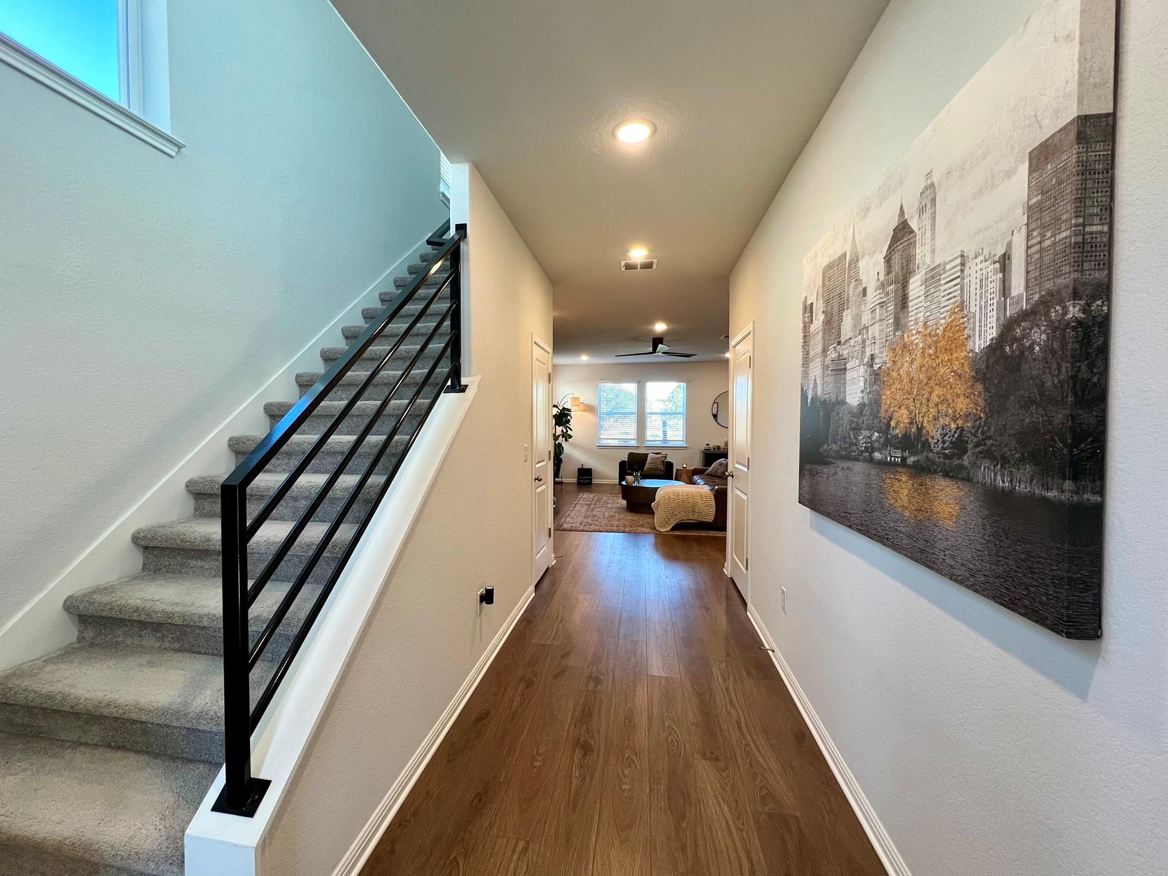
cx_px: 545
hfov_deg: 101.9
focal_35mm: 14
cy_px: 438
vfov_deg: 85.7
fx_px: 472
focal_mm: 1.57
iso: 160
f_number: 1.8
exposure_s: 1/120
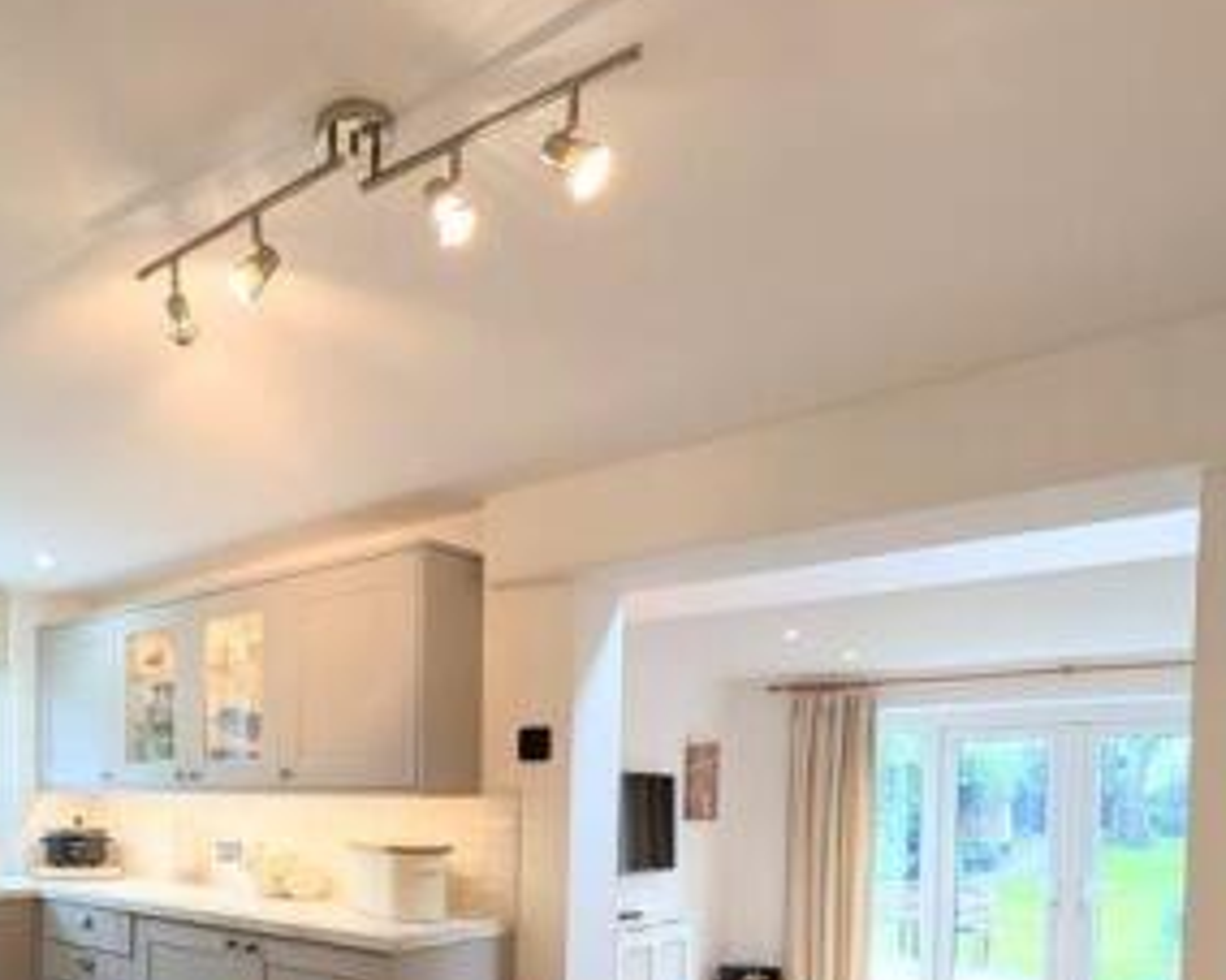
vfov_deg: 53.9
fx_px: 871
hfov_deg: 65.0
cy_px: 814
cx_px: 274
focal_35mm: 24
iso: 126
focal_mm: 2.02
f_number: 1.7
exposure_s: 1/100
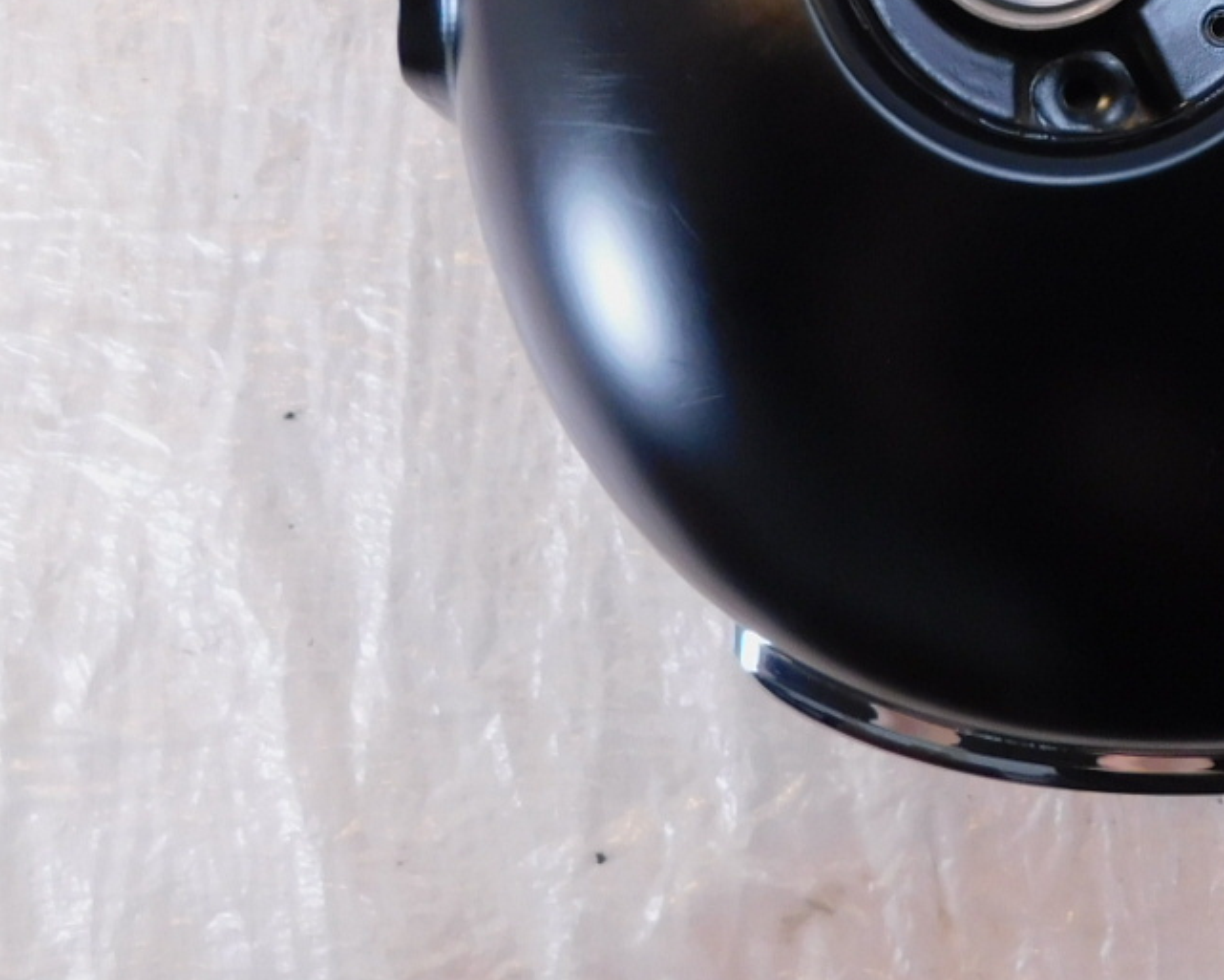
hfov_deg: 30.2
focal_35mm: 56
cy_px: -27
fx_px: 2029
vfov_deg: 25.6
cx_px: 1340
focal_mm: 4
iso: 140
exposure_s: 1/30
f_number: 3
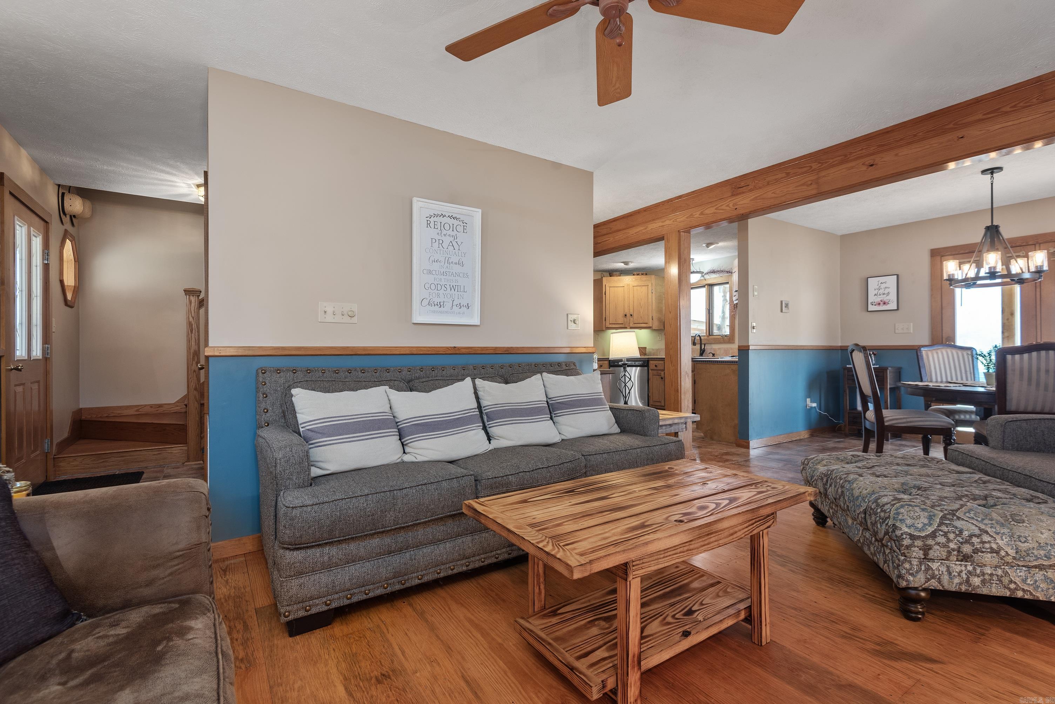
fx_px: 469
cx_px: 528
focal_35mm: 16
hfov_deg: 96.7
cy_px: 352
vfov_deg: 73.8
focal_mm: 16
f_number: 7.1
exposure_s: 1/2
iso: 400
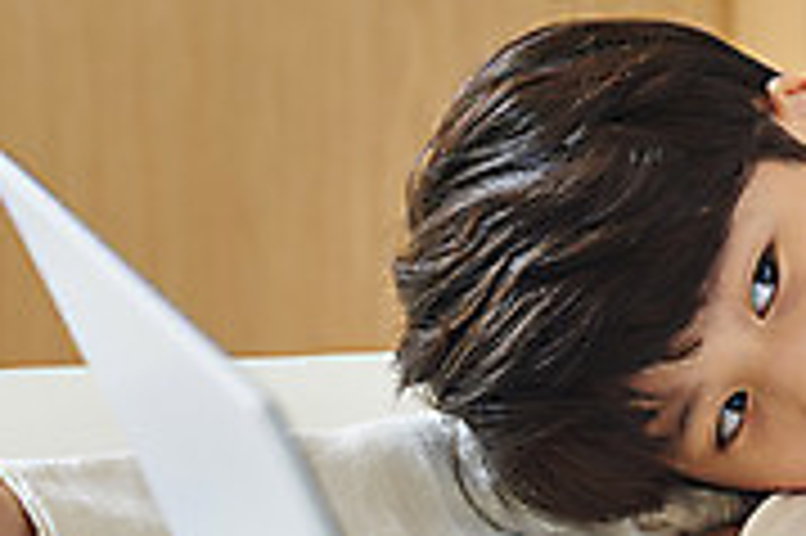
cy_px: 423
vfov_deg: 4.8
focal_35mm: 285
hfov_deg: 7.2
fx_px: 6375
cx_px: 1078
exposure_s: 1/80
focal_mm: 85
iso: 200
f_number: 5.6
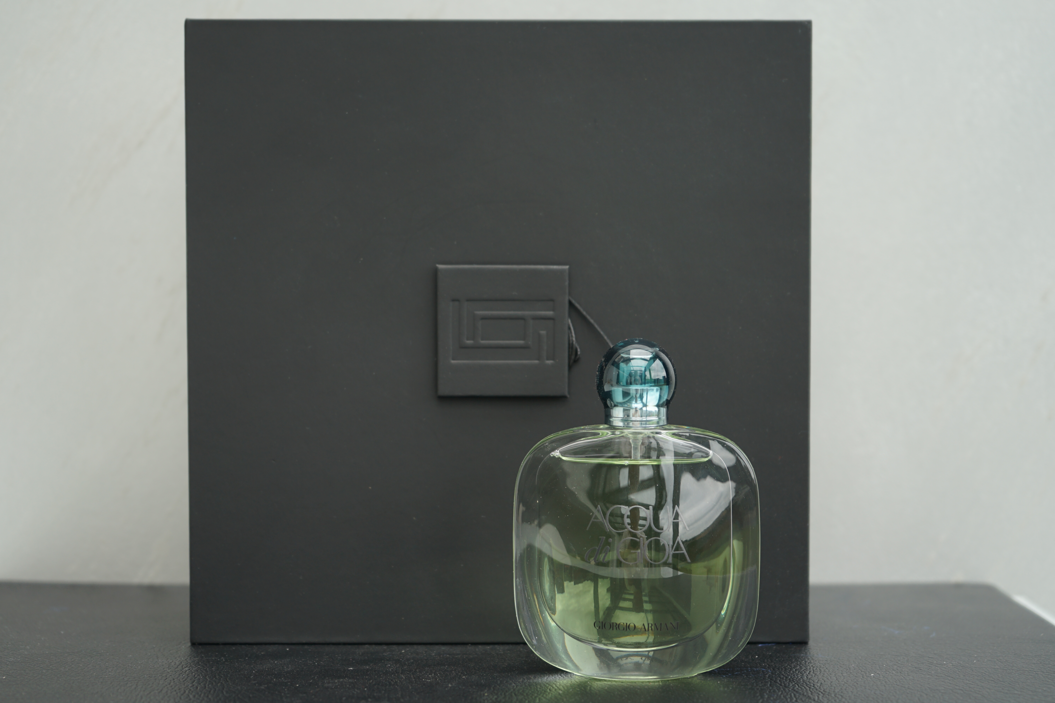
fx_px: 1729
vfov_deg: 23.0
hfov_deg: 33.9
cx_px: 528
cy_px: 352
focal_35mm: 59
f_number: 5
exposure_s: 1/60
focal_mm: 59
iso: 160
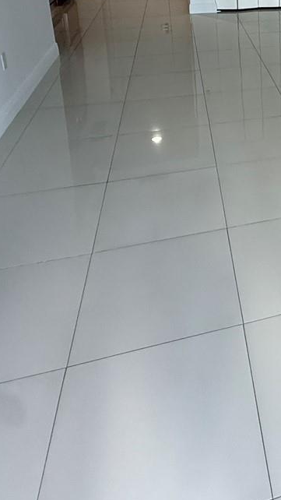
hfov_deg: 27.2
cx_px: 344
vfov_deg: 47.4
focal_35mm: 38
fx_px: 503
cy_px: 49
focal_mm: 2.22
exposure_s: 1/120
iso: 160
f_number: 2.2
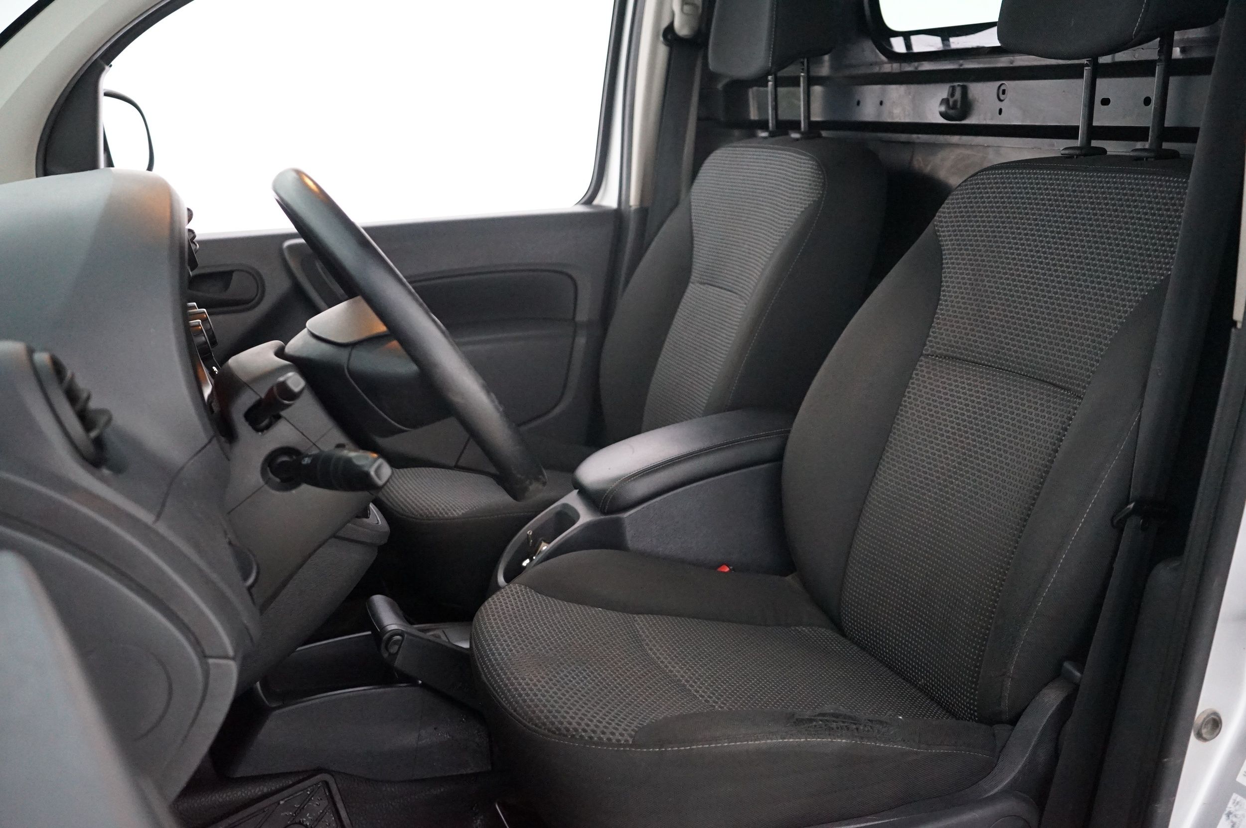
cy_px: 414
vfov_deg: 36.8
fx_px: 1245
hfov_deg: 53.2
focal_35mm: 36
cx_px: 623
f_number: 4
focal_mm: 36
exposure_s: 1/40
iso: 6400
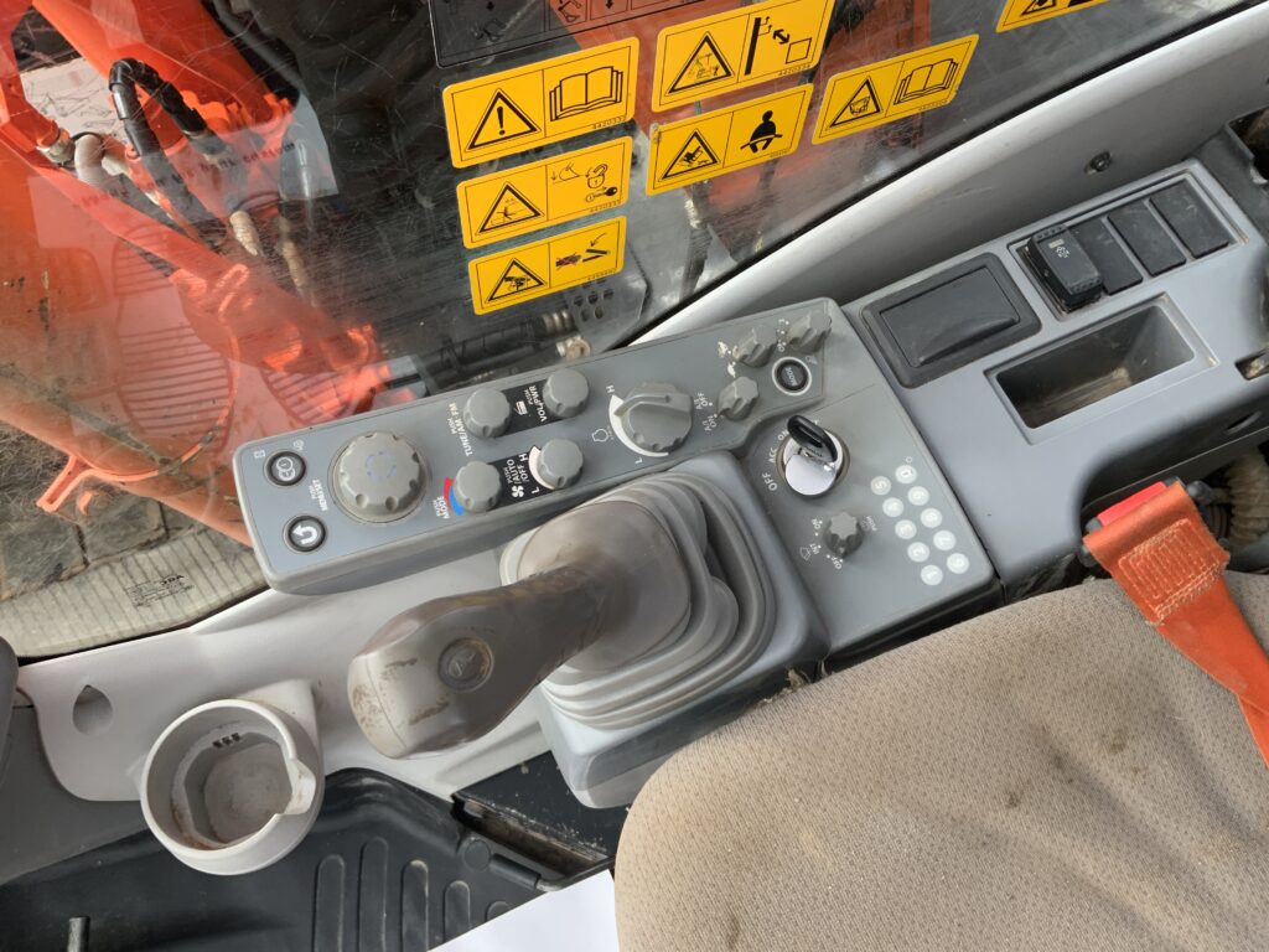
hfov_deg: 61.7
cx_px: 634
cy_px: 476
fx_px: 1063
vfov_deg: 48.2
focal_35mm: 29
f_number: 1.8
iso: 20
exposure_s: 1/122
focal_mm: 3
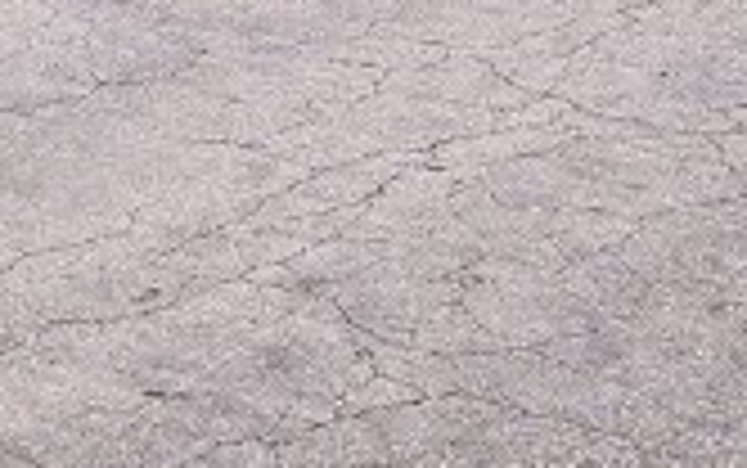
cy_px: -878
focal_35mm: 150
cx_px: -324
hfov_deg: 13.3
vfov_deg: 7.7
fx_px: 3056
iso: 100
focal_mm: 5.56
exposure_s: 1/1012
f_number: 1.8
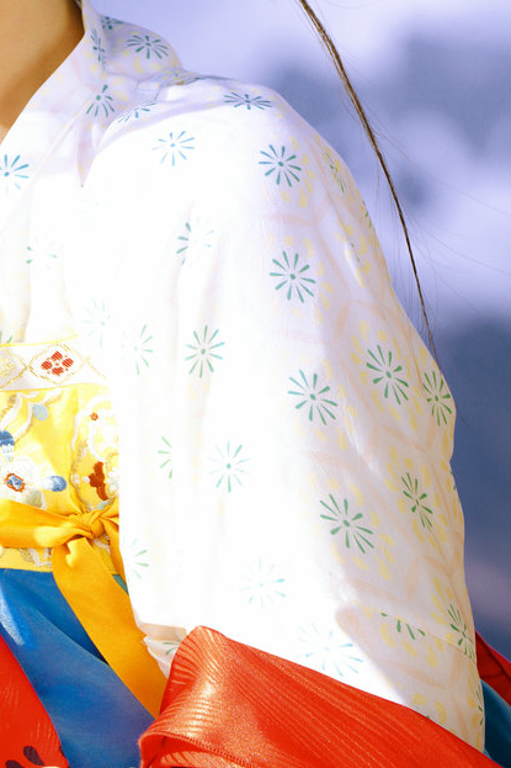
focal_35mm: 401
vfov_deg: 5.1
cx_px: -22
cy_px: 164
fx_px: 8542
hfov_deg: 3.4
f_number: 8
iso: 100
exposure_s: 1/200
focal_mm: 185
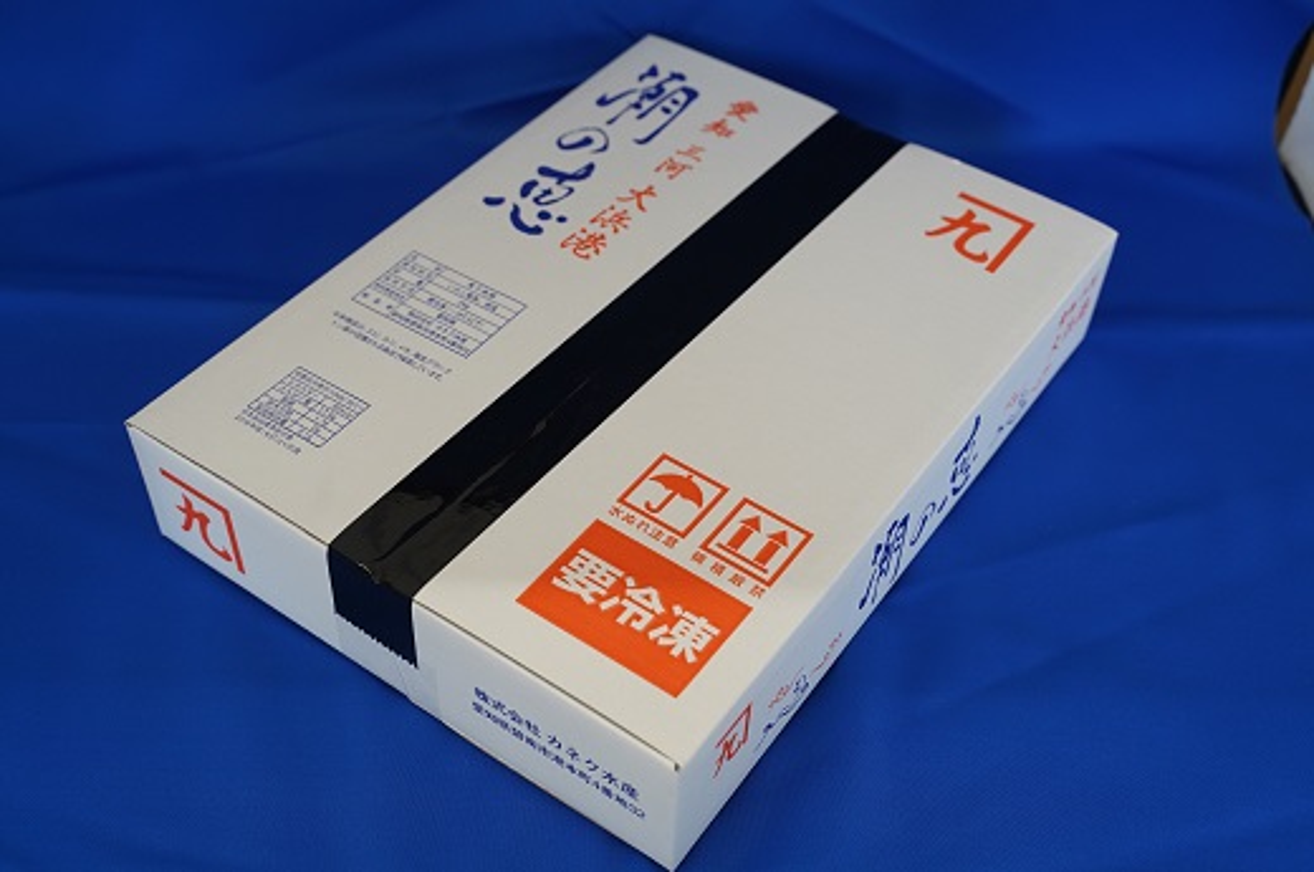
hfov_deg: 47.5
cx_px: 657
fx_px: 1494
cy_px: 436
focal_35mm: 41
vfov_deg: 32.5
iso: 640
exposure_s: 1/125
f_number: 5.6
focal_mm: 41
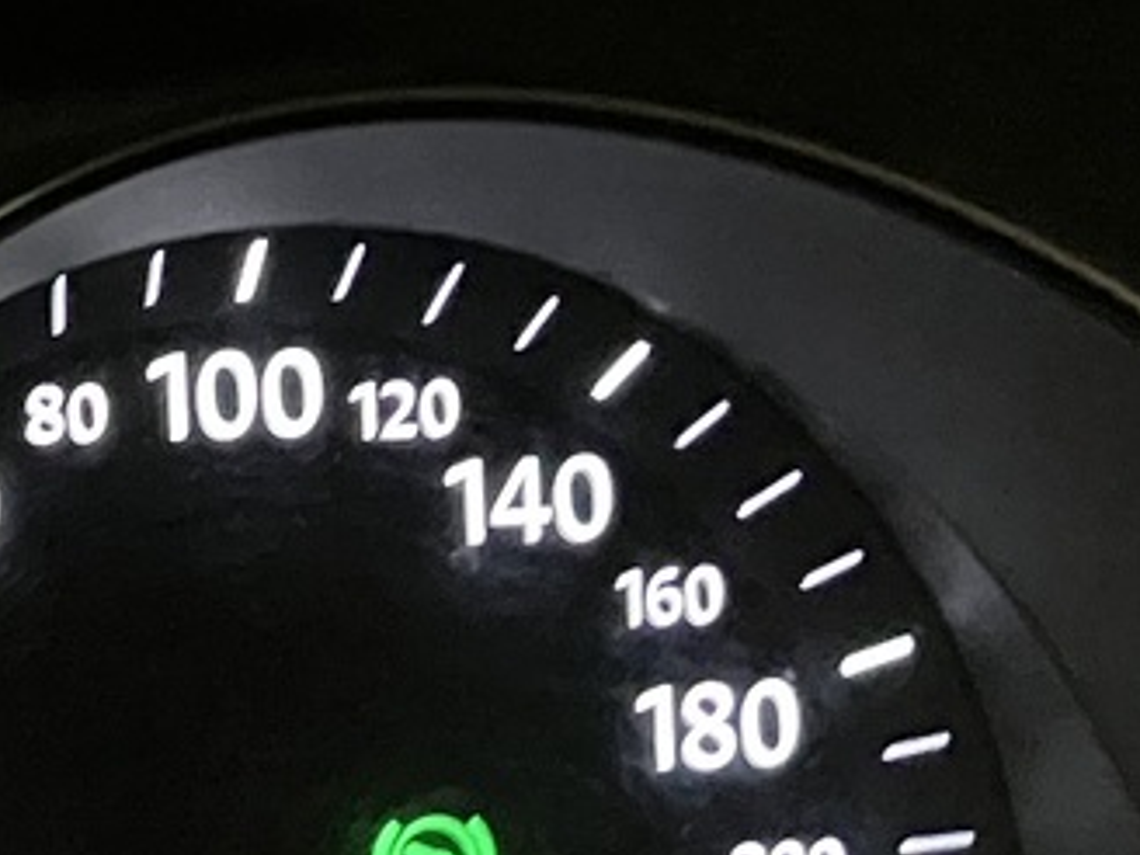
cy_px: 699
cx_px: -1095
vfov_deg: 12.0
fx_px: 4051
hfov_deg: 13.8
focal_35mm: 123
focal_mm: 3.99
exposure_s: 1/17
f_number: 1.8
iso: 1600
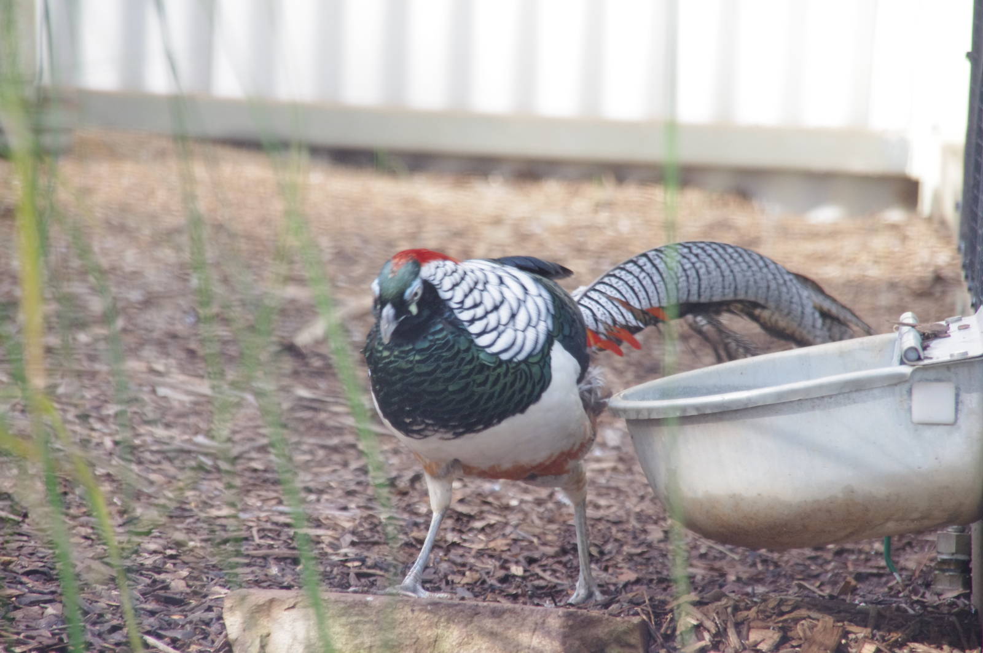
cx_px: 492
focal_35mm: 255
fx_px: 6955
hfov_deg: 8.1
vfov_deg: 5.4
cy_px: 326
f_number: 5.6
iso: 1600
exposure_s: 1/200
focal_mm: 170
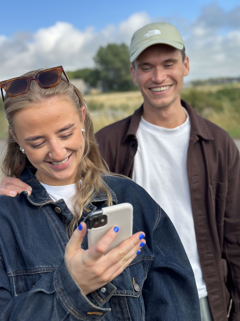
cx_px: 120
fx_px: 444
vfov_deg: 39.7
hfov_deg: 30.3
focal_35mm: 48
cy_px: 160
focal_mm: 6.86
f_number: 1.78
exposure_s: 1/2976
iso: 80
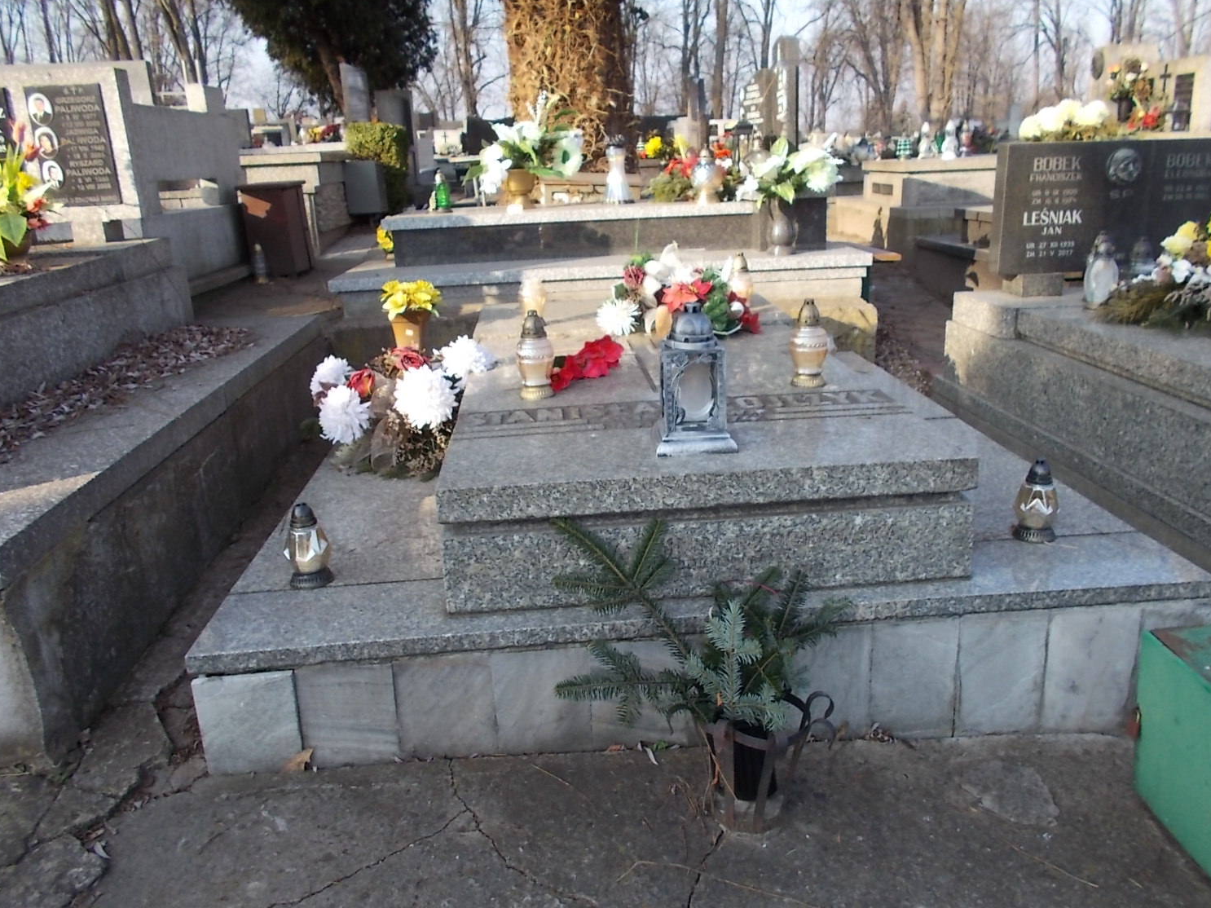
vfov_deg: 49.7
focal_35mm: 28
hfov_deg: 63.4
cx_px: 642
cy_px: 452
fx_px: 979
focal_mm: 4.6
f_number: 3.2
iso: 80
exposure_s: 1/250
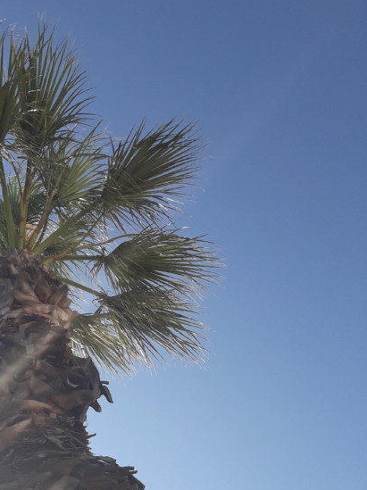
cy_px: 394
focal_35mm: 49
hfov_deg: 29.4
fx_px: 693
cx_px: 124
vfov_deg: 37.5
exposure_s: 1/1590
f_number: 1.9
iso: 40
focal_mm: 3.7
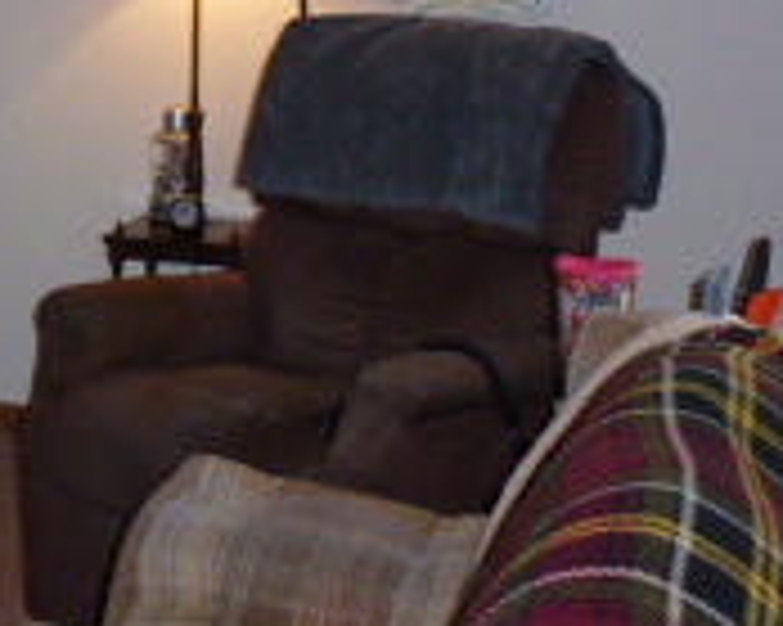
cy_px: 140
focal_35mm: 86
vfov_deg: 17.7
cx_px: -364
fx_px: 1992
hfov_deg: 19.6
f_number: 3.3
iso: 250
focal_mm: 4.3
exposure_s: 1/60
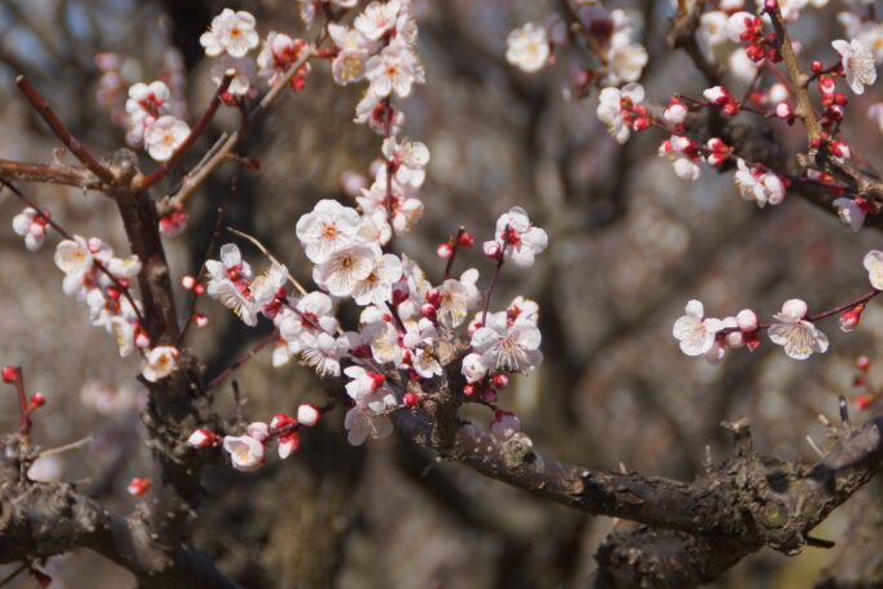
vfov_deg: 7.2
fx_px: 4703
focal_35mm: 192
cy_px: 261
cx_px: 442
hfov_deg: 10.7
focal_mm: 85
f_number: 6.3
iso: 100
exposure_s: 1/500
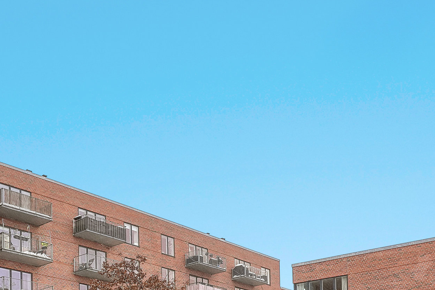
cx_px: 87
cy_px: 304
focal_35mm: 41
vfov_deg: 29.9
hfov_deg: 45.1
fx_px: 495
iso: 400
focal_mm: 17
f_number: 8
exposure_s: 1/20
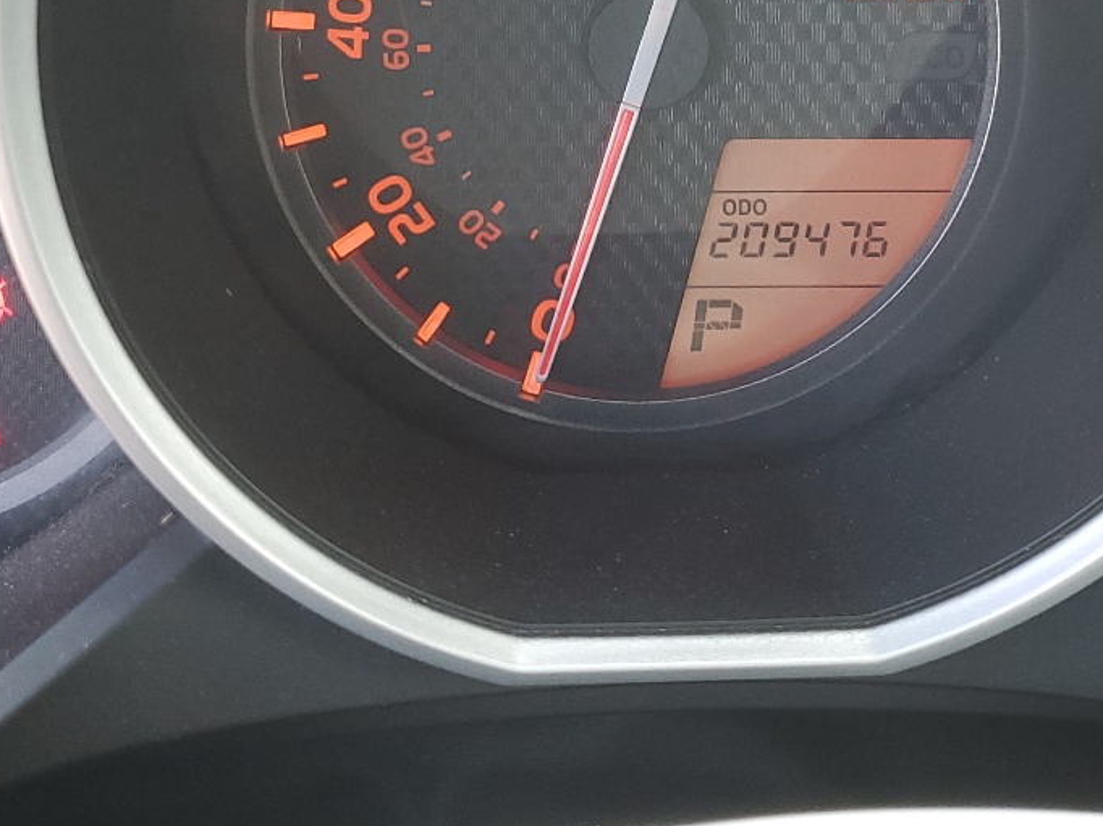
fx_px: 1943
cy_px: 55
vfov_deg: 23.3
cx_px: 679
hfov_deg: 31.6
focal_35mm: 61
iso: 74
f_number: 1.5
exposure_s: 1/120
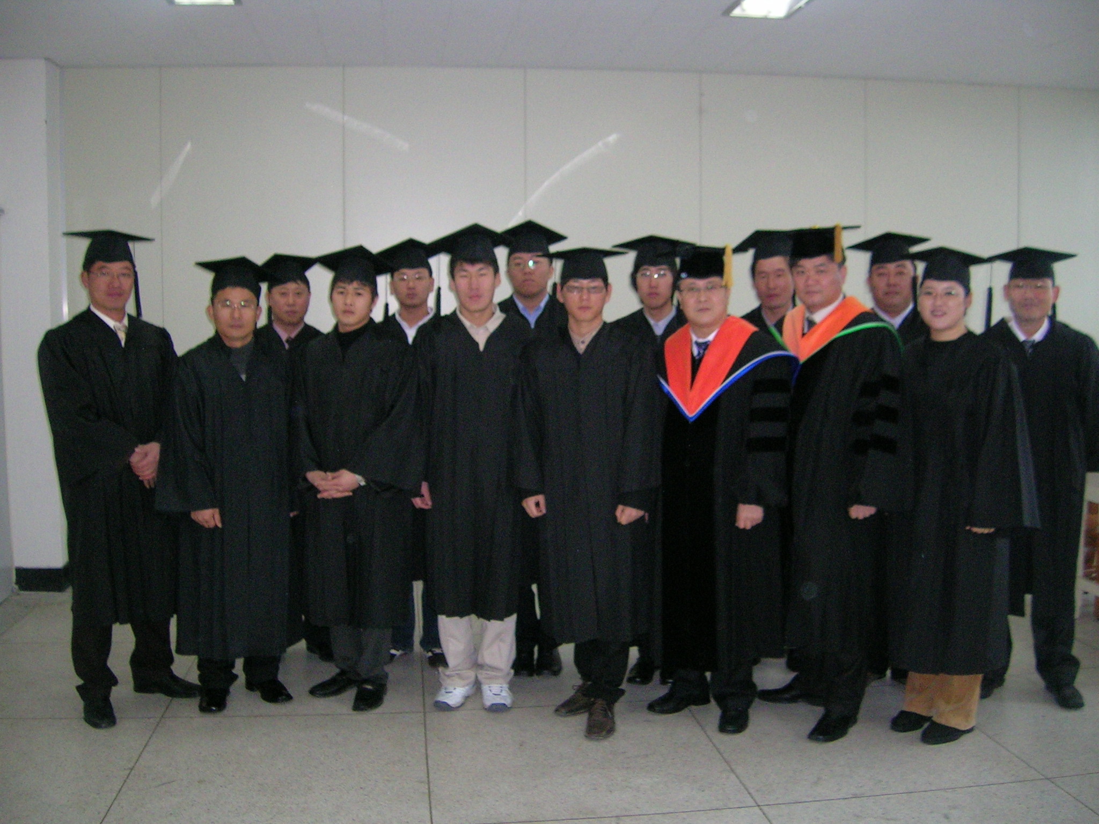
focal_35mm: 35
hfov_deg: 52.6
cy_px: 412
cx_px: 550
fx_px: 1111
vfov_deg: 40.7
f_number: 2.8
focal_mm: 5.4
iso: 200
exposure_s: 1/60.1
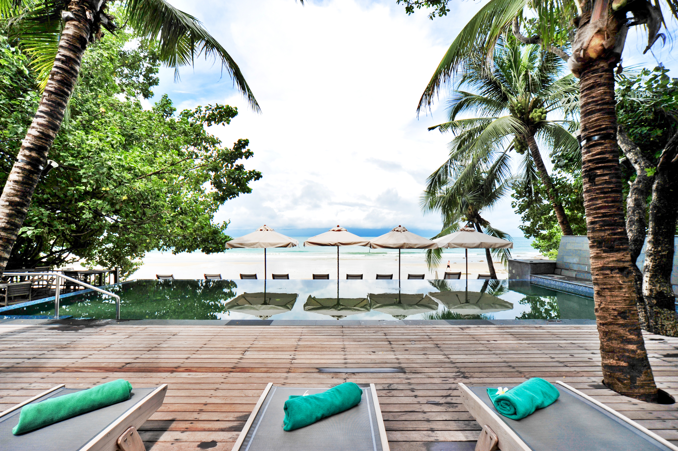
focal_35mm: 17
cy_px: 226
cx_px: 339
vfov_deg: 70.4
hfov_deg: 93.3
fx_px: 320
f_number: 11
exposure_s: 1/250
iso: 200
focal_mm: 17
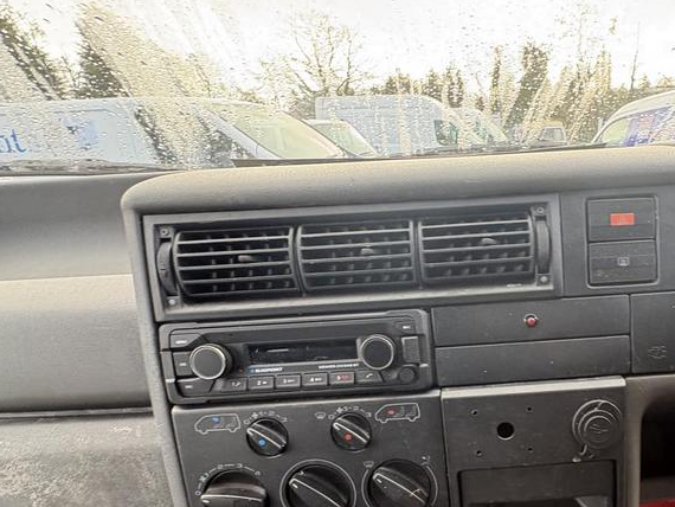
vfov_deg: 59.0
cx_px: 487
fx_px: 429
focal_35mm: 22
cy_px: 357
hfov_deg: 72.3
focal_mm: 2.22
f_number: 2.2
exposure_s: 1/89
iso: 200
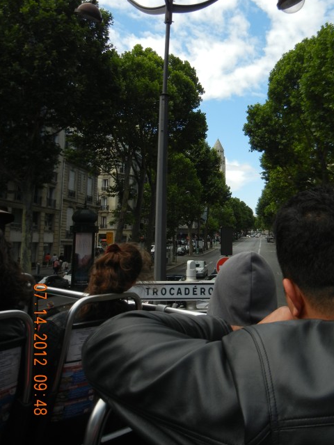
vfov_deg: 51.1
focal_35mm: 36
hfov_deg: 39.5
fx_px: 463
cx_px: 199
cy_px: 181
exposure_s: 1/256
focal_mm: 5.4
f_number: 7
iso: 160
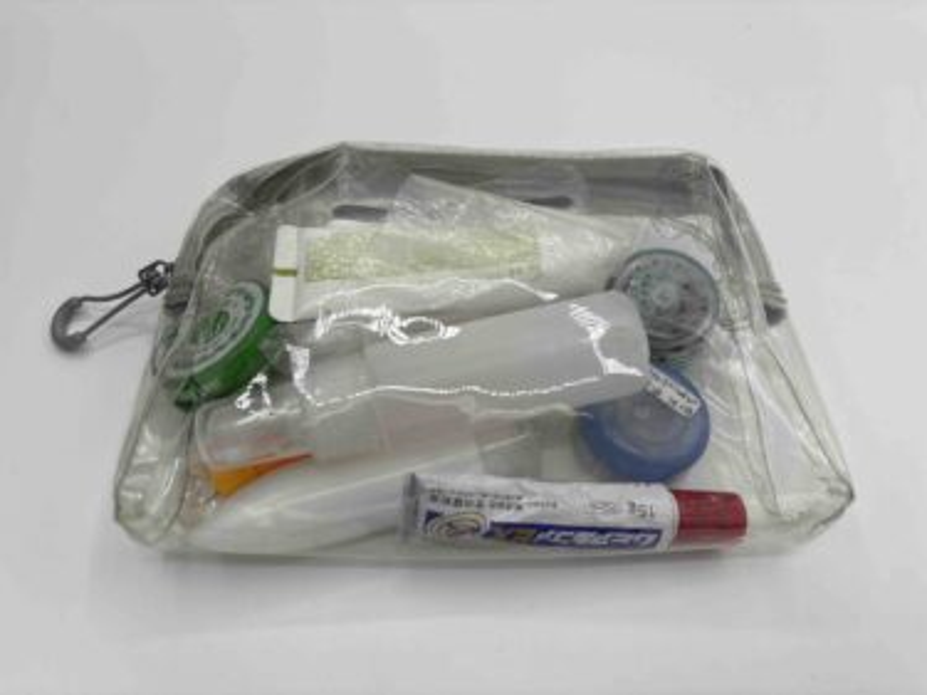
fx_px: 696
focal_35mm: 26
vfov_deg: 53.0
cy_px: 348
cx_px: 464
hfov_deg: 67.3
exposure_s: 1/523
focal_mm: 5.96
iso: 50
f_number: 1.6
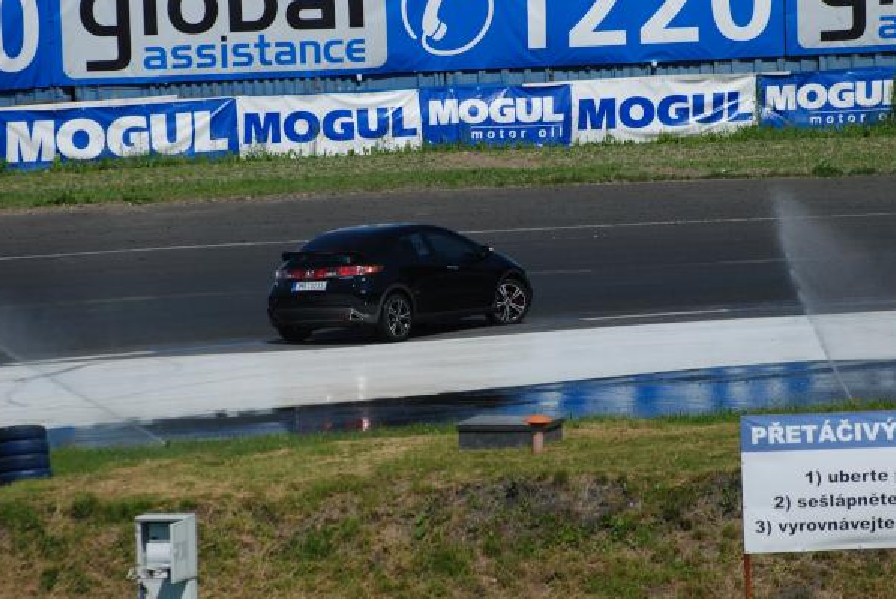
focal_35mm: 354
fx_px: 8817
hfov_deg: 5.8
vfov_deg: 3.9
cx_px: 459
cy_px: 308
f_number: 5.6
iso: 100
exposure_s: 1/1000
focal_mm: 220
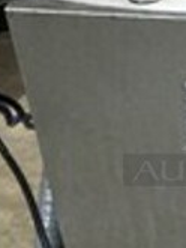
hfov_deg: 10.0
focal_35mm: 143
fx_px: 1023
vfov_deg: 13.8
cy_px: 107
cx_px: 291
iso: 250
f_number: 2.2
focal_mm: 4.15
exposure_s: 1/15
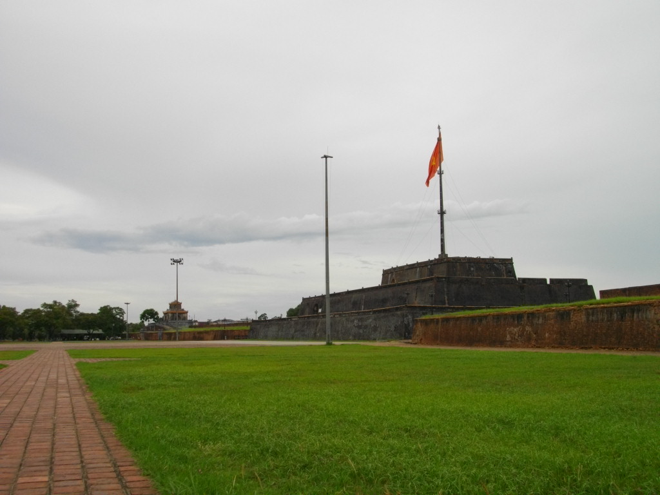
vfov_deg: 36.8
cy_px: 248
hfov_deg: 47.9
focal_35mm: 39
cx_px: 330
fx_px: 744
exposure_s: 1/200
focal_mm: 7.1
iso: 100
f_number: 9.9
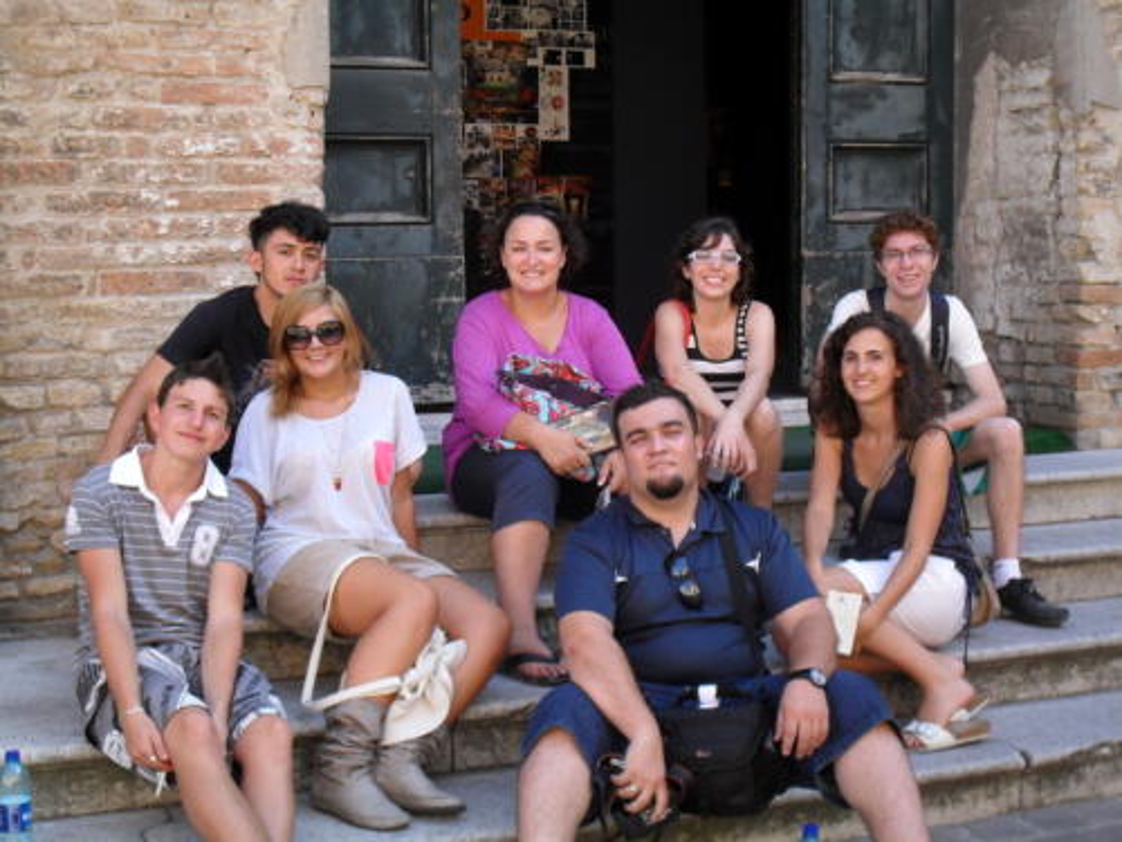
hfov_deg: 33.8
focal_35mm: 57
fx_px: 1848
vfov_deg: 25.7
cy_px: 421
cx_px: 561
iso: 100
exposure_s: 1/60
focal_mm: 10.1
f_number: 4.3
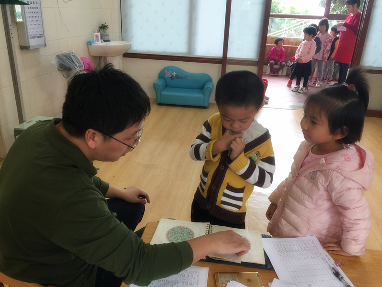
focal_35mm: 29
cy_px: 144
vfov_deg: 48.2
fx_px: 320
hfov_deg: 61.7
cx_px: 191
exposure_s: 1/33
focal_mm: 4.15
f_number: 2.2
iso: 40
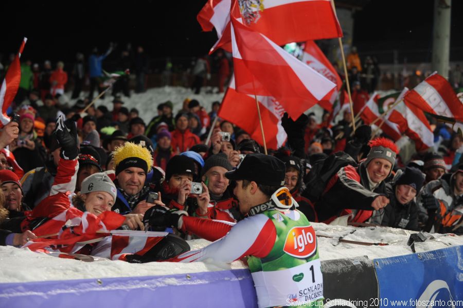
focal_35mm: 82
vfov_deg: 16.6
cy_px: 154
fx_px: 1053
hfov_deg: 24.8
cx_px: 232
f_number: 4
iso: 1000
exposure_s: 1/160
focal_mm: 82
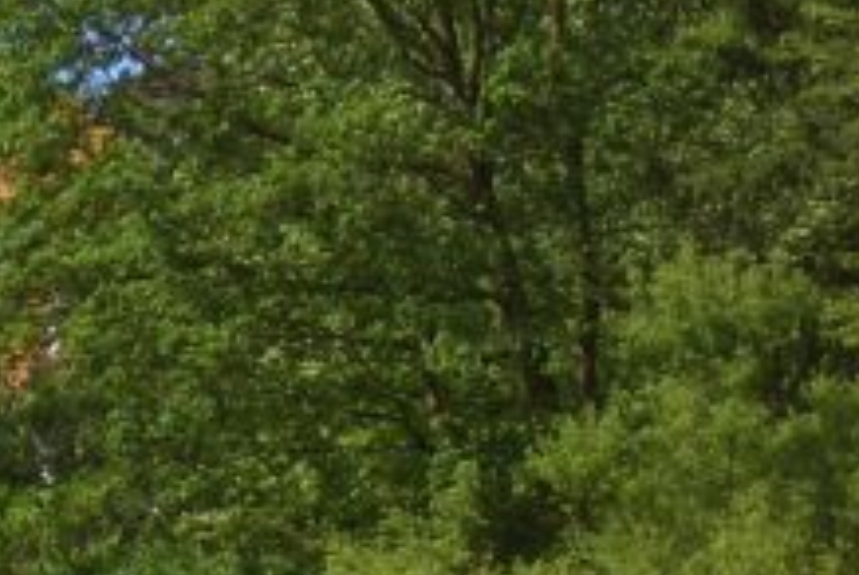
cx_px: -351
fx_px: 9557
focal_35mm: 400
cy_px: 374
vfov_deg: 3.4
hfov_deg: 5.1
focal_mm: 17.4
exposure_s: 1/320
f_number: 4.8
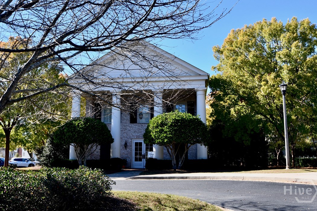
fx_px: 299
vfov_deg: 38.9
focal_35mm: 34
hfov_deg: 55.8
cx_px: 159
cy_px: 104
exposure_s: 1/250
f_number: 7.1
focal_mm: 22
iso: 200
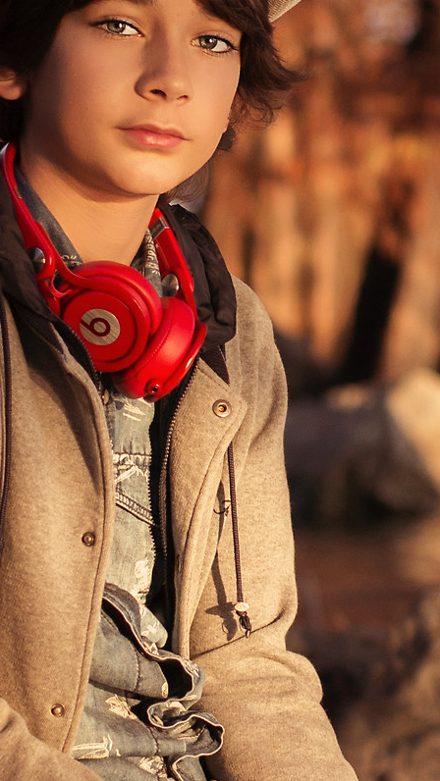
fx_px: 4914
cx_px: 569
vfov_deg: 9.1
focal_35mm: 237
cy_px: 235
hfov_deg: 5.1
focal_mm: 50
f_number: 2.8
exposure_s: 1/800
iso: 400
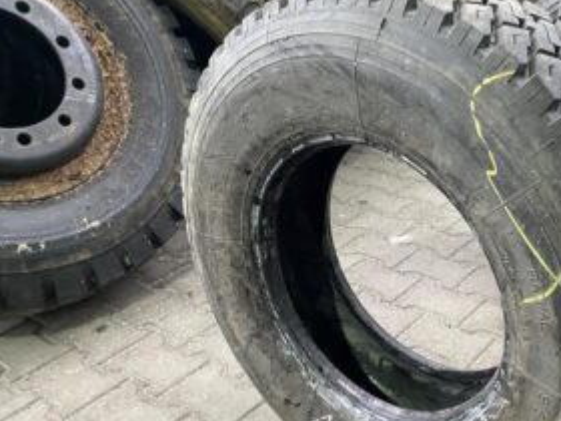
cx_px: 427
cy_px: 252
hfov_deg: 45.1
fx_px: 648
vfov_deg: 35.8
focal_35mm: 40
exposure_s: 1/50
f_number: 1.8
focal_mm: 4.25
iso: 500
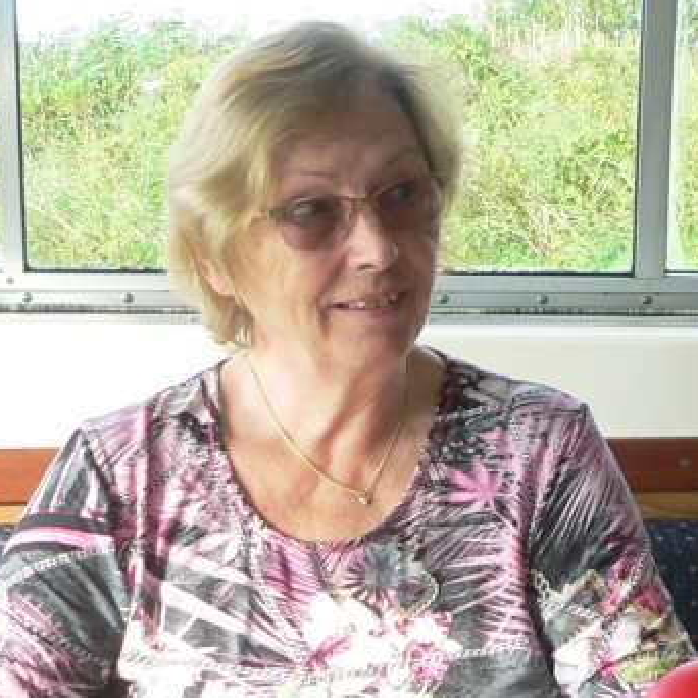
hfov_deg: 17.2
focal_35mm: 93
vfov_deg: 18.6
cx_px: 994
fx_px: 2122
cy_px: 486
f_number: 2.8
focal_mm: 6
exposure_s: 1/60
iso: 80
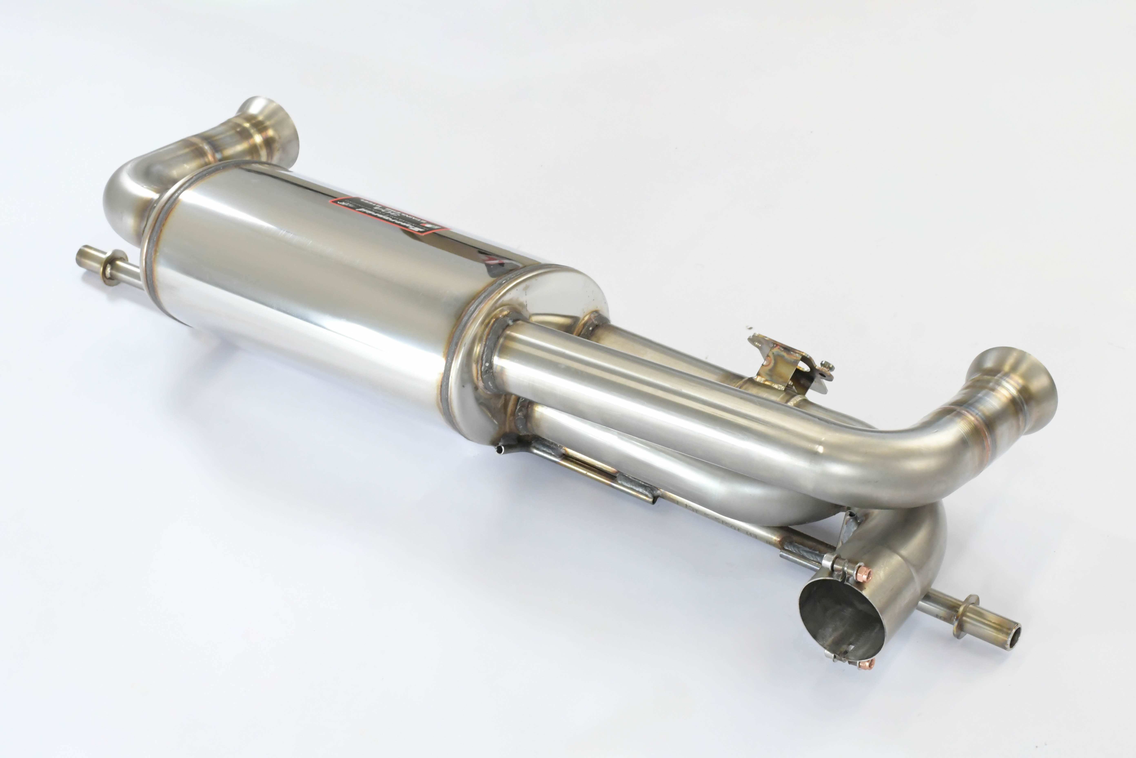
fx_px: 2114
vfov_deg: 20.3
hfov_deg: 30.1
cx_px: 568
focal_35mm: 67
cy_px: 379
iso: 4000
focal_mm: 45
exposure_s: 1/160
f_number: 10
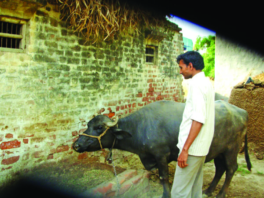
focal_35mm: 38
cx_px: 132
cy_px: 99
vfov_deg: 37.7
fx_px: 290
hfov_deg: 49.0
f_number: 2.9
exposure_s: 1/132
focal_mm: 6.3
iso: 50
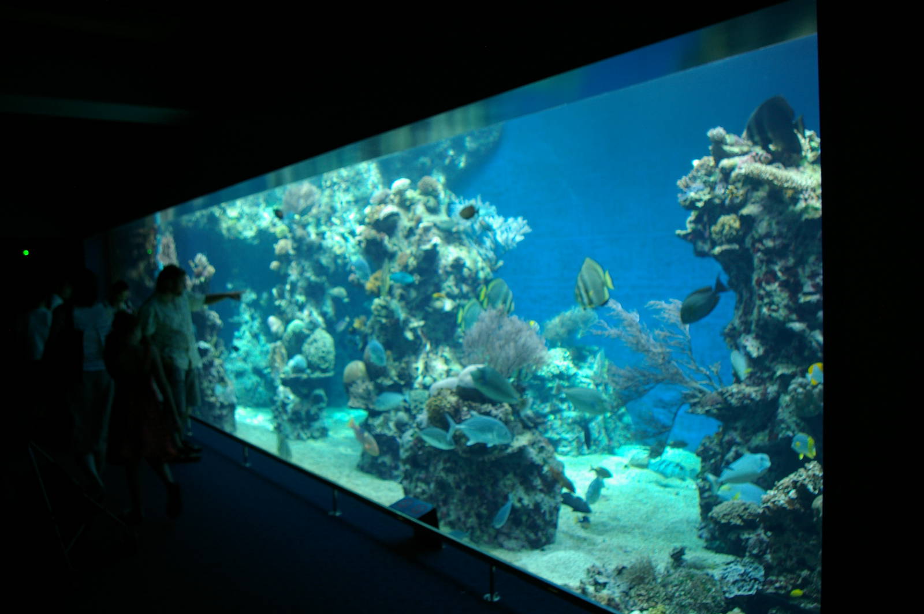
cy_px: 307
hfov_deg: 67.4
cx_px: 462
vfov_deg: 47.9
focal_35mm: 27
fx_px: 692
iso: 400
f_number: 4.5
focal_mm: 18
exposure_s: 1/30
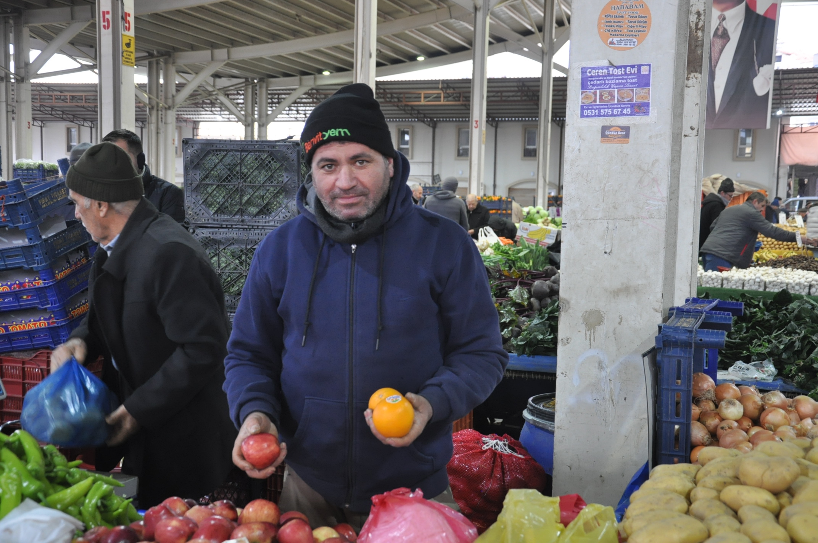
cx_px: 409
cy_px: 272
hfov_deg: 41.2
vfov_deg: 28.0
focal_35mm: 48
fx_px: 1089
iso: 900
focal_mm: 32
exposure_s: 1/30
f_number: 4.2
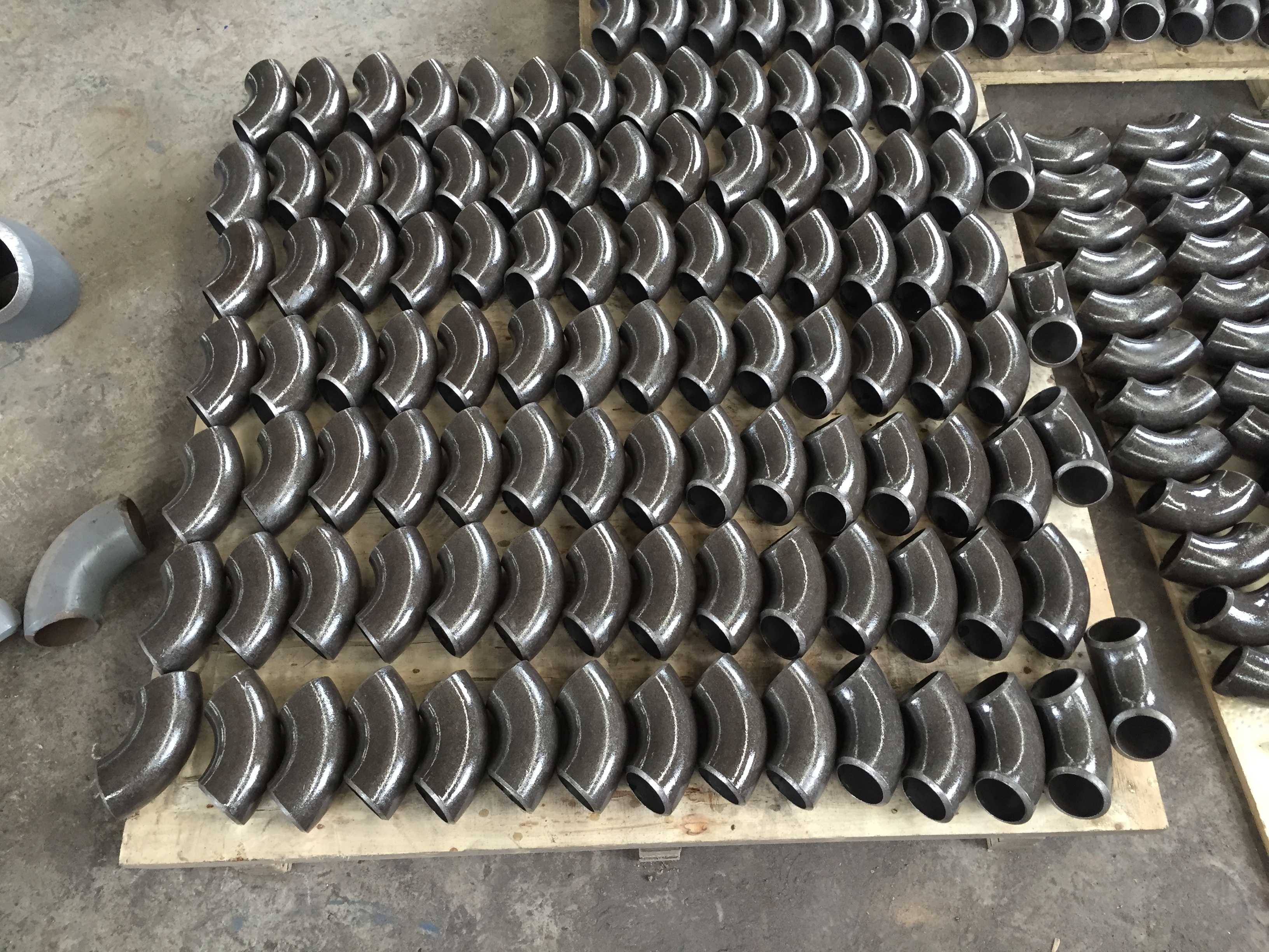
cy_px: 476
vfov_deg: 48.2
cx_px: 634
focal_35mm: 29
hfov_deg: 61.7
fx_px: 1063
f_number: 2.2
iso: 100
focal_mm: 4.15
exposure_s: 1/30
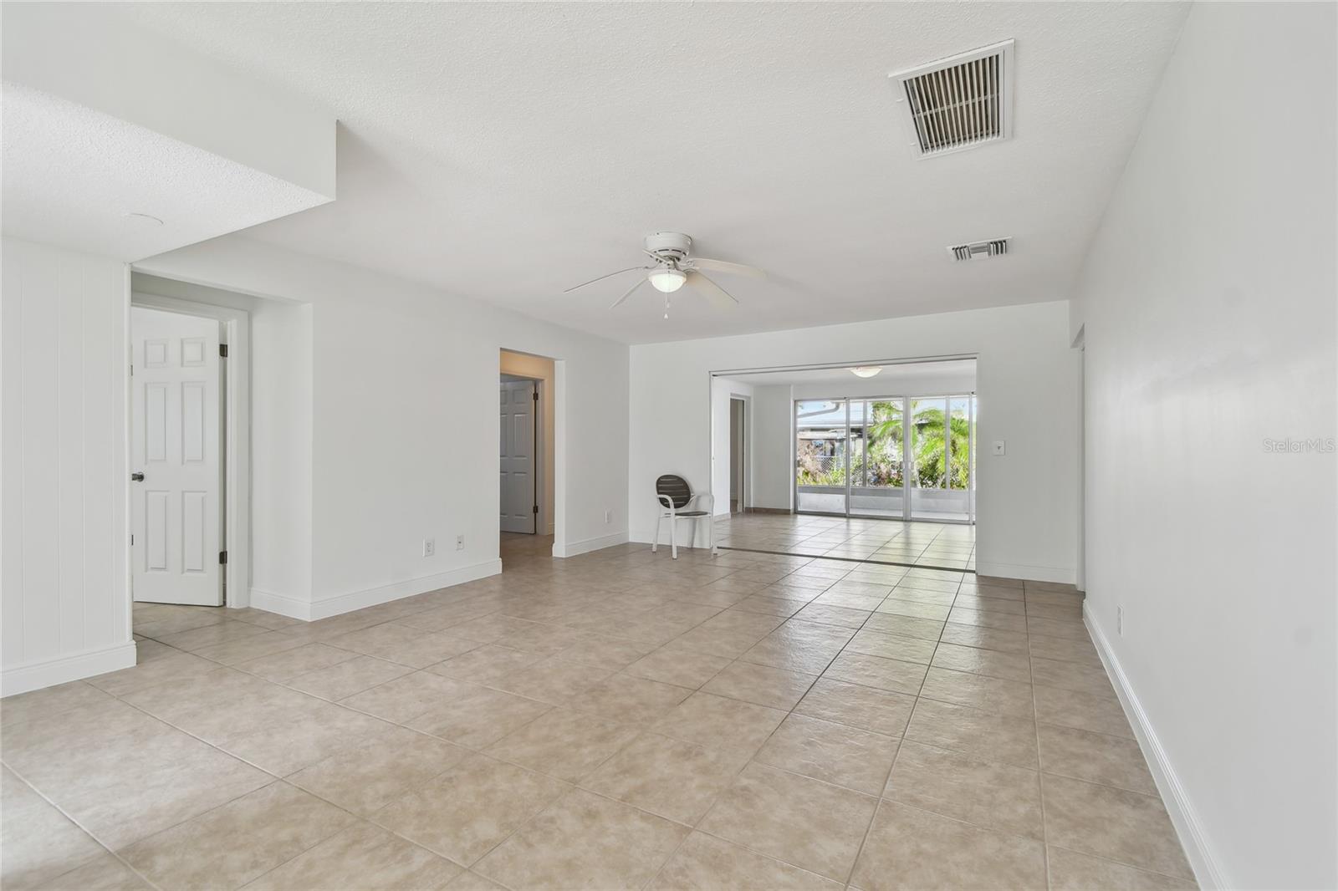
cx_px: 669
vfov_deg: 77.3
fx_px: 557
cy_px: 446
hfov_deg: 100.4
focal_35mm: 15
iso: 100
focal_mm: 10
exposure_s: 1/25
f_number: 7.1
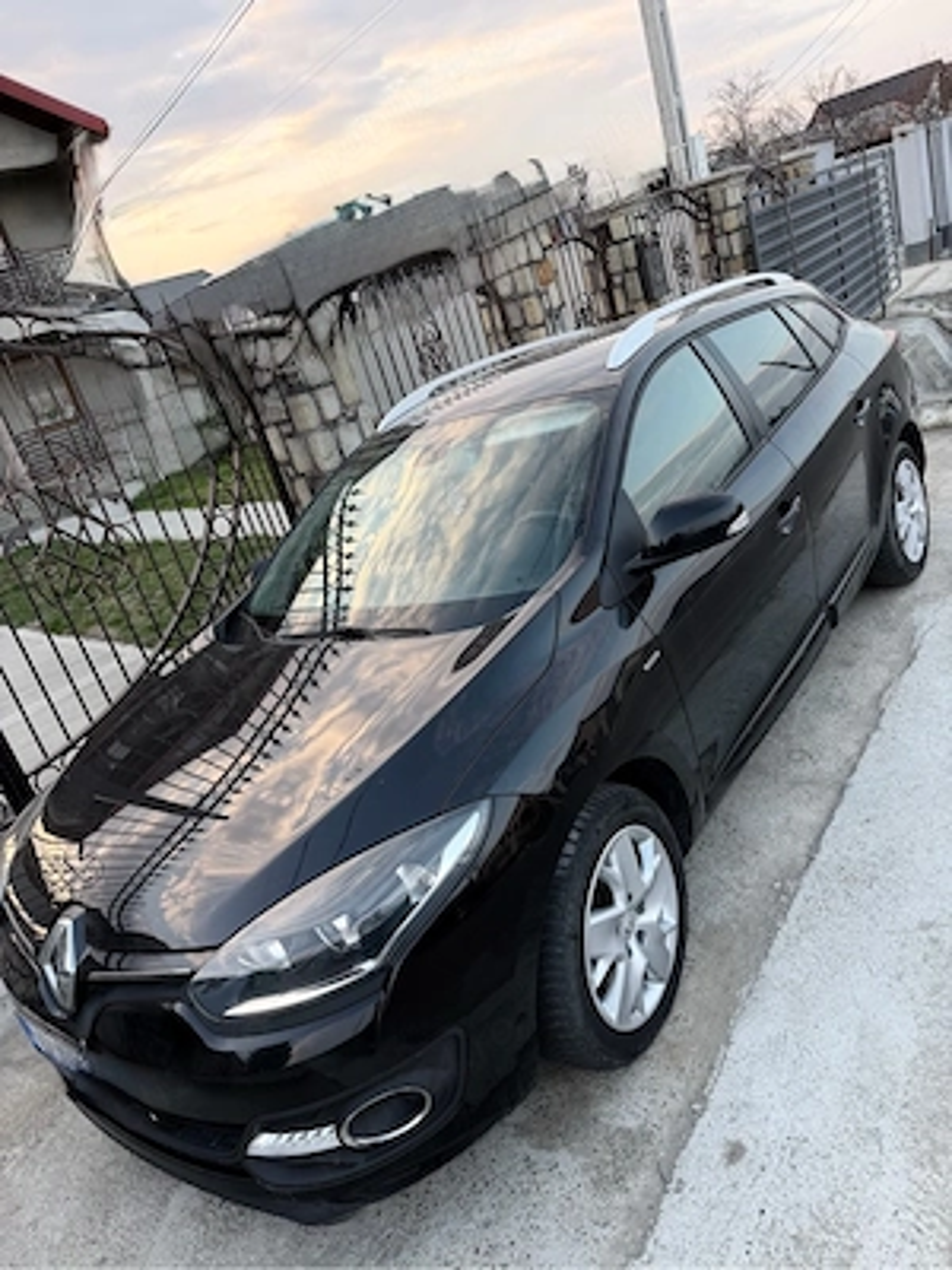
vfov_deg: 71.6
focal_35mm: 24
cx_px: 476
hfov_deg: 56.8
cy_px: 635
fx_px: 880
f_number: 1.78
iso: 80
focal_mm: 6.76
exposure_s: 1/182
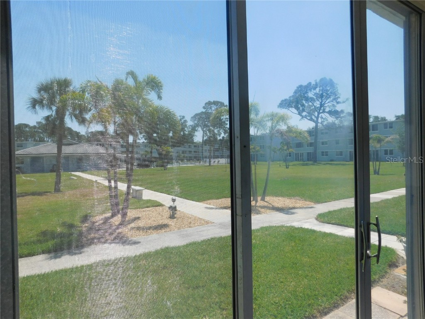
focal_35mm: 23
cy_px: 160
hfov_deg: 73.9
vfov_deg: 58.9
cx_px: 212
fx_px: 282
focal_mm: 4
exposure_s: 1/500
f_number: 6
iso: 125
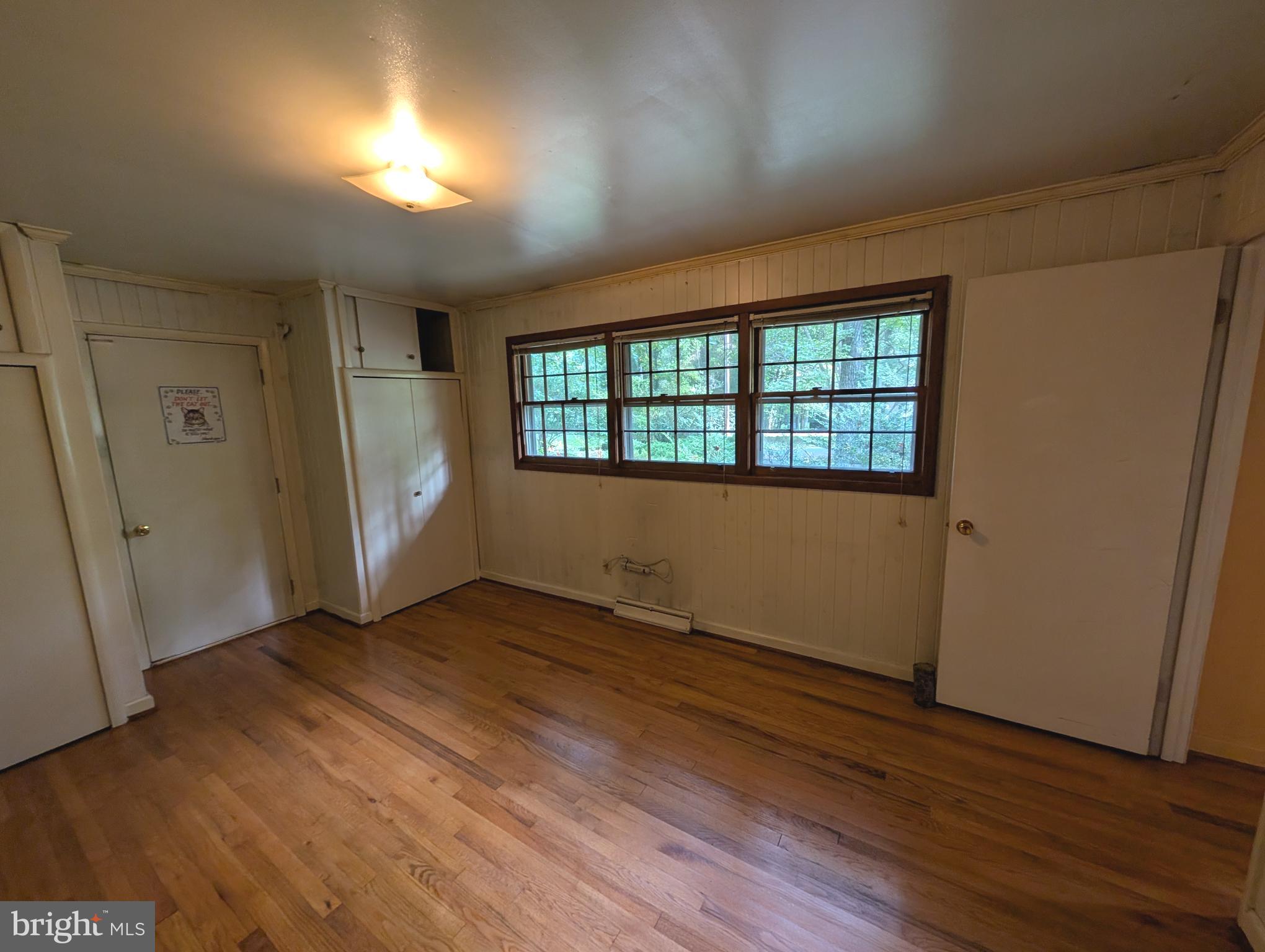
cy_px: 476
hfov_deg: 110.5
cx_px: 632
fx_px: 439
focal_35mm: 12
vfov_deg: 94.6
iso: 79
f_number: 1.7
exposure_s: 1/40
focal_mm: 2.02
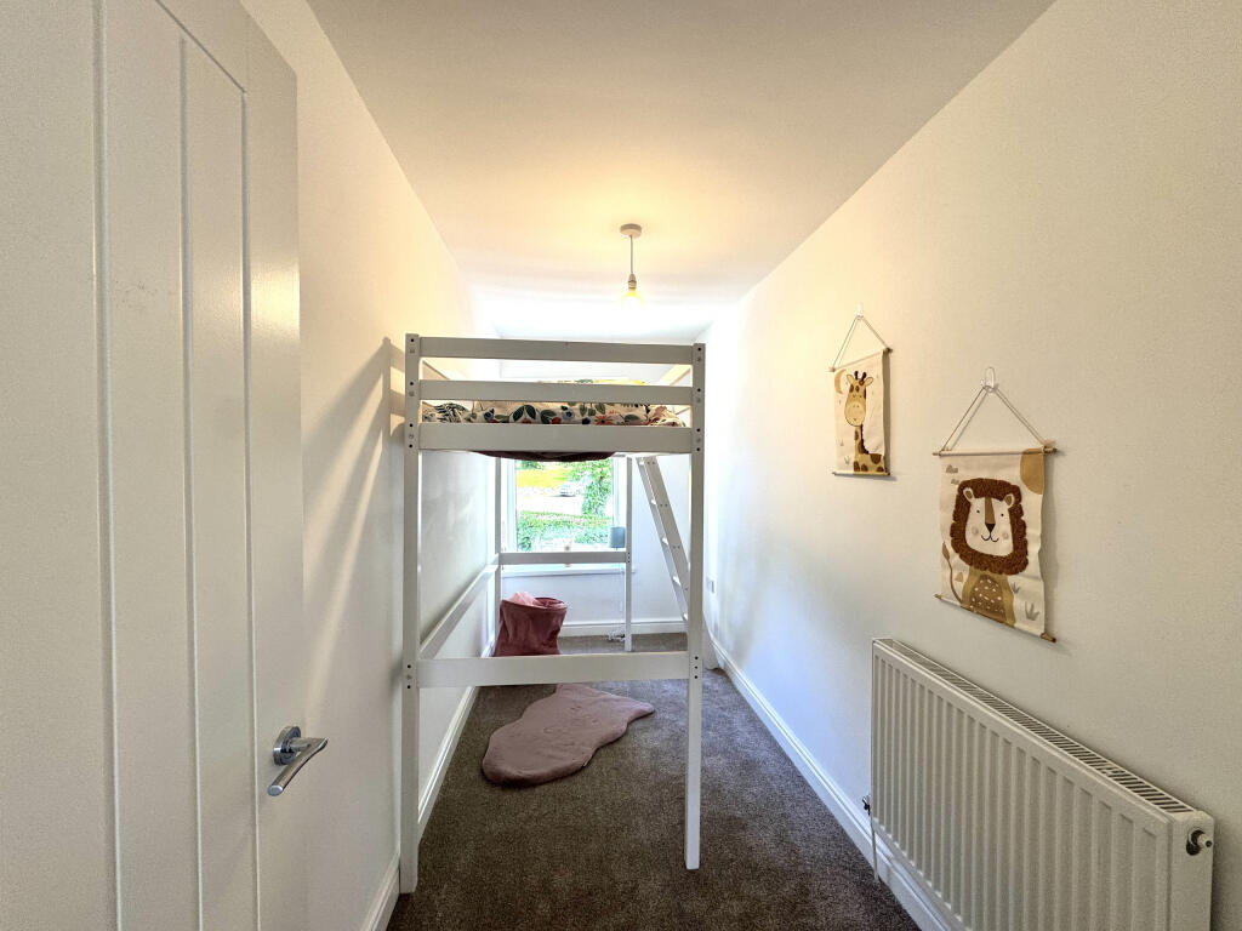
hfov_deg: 102.1
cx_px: 621
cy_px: 466
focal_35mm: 14
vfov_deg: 85.7
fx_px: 502
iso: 100
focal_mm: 2.22
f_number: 2.2
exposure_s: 1/100
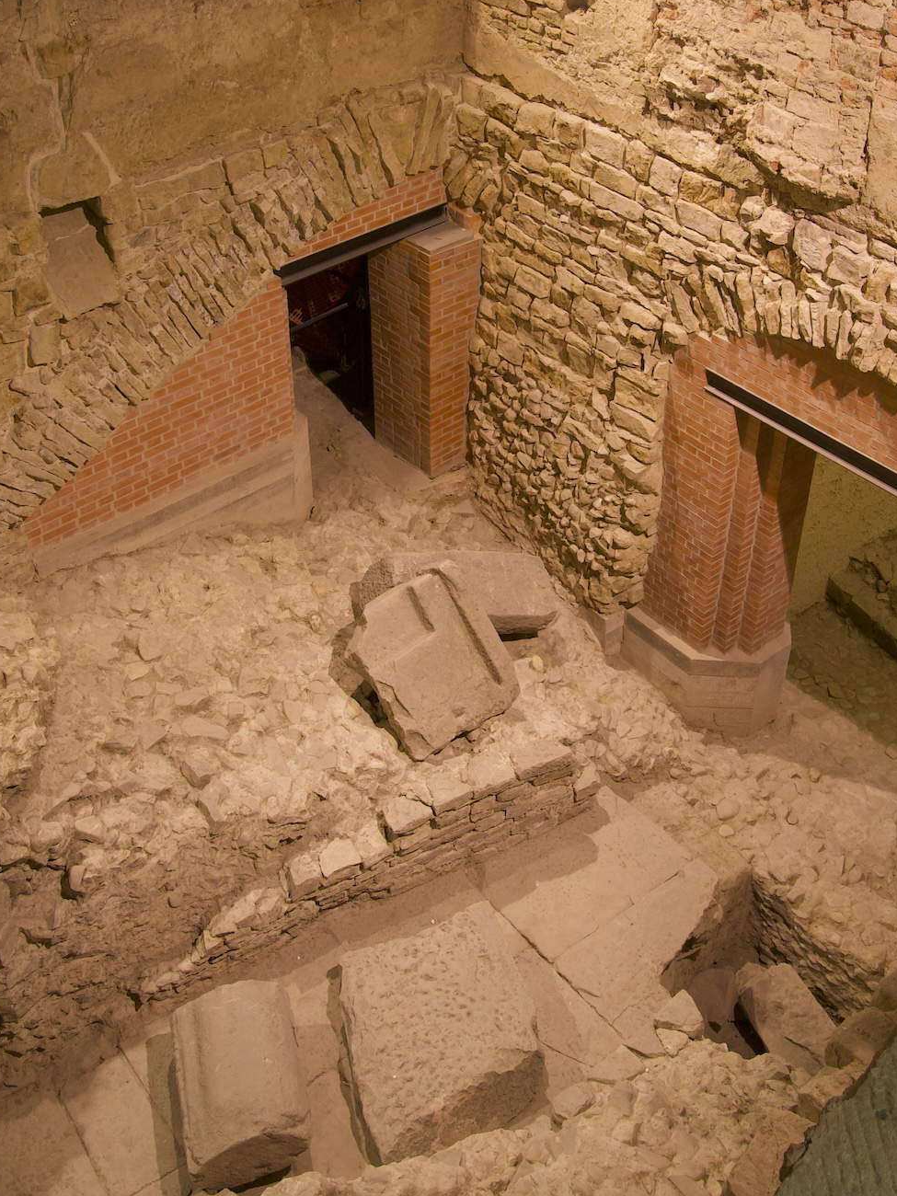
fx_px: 1244
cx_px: 511
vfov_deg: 50.4
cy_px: 393
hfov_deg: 39.6
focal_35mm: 36
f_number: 8
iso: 200
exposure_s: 1
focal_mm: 18
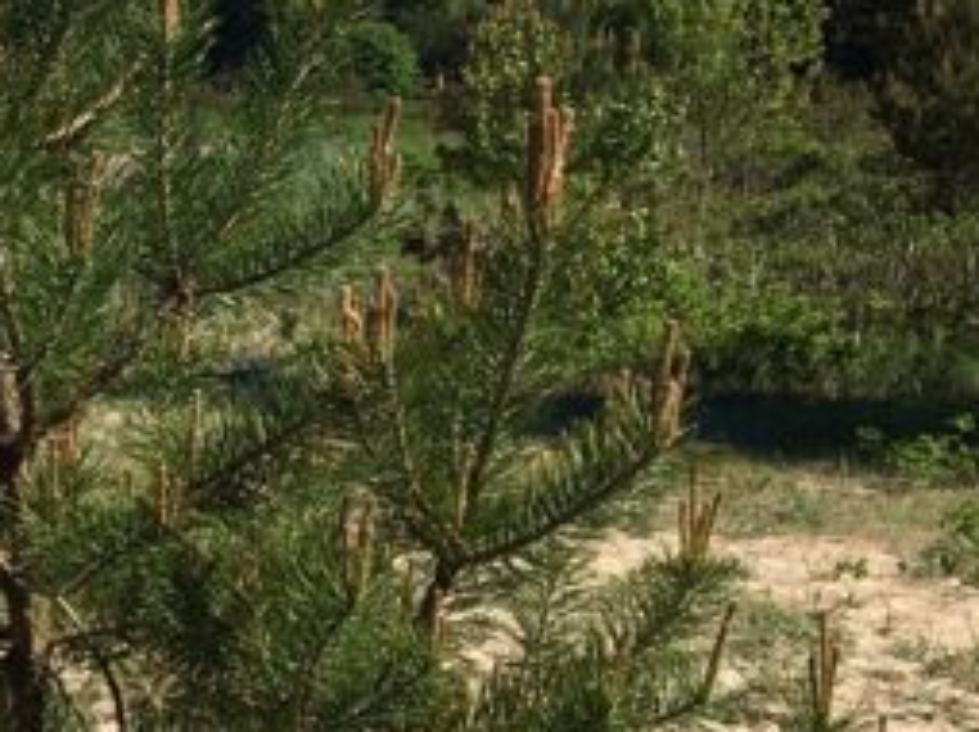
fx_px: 3447
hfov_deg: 15.0
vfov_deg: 12.1
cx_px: -501
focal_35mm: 122
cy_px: 94
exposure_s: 1/1789
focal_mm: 4.15
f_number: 2.2
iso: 25
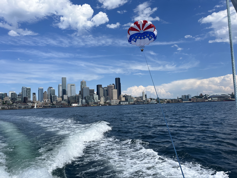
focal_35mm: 26
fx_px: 178
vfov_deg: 53.1
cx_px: 118
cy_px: 89
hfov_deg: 67.3
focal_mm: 5.1
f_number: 1.6
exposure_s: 1/5556
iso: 50
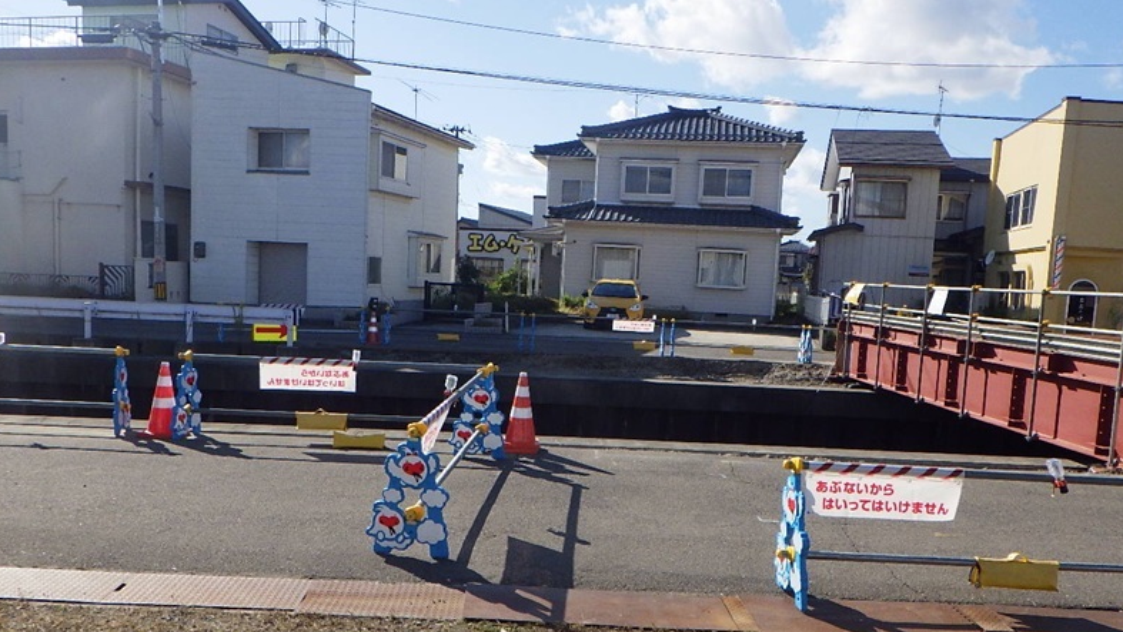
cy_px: 360
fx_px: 923
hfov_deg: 62.6
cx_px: 564
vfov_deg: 37.7
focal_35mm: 31
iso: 250
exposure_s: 1/1500
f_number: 4.2
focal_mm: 5
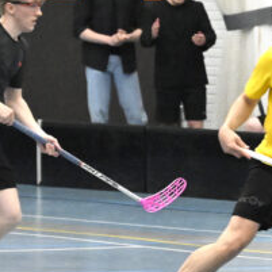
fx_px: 4320
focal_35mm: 486
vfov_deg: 3.6
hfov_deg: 3.6
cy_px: 126
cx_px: 346
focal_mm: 160
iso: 16000
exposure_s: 1/800
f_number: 6.3
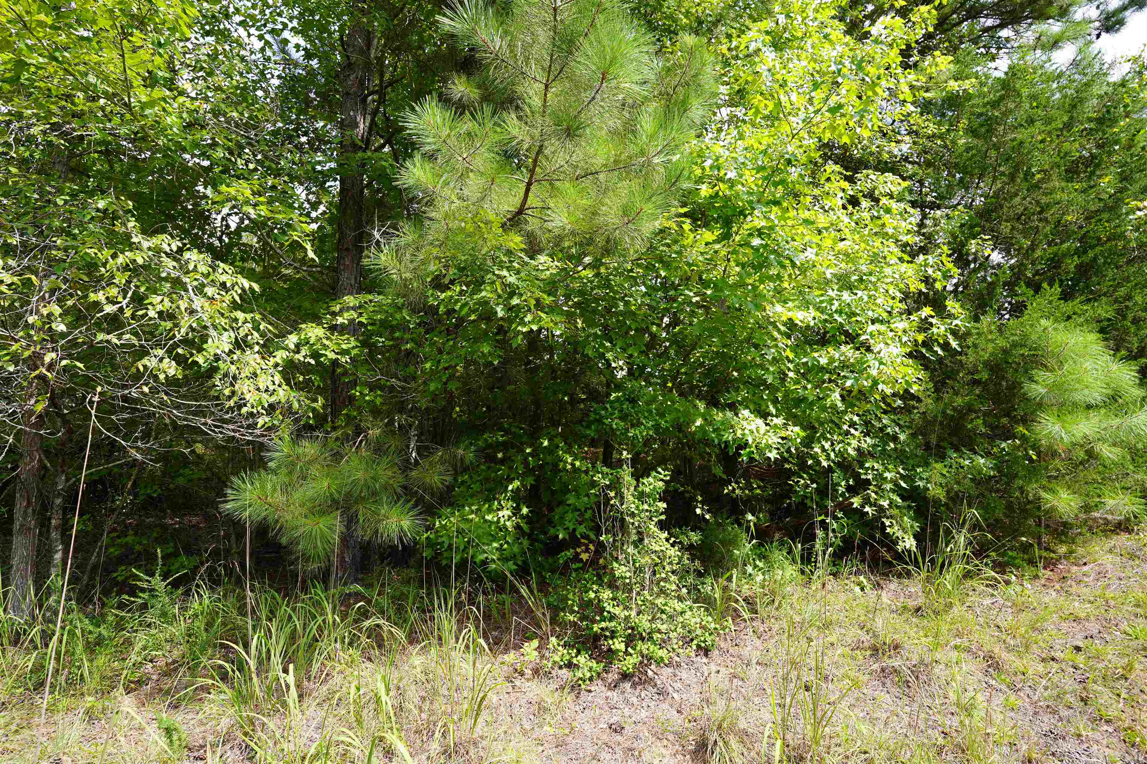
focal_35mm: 17
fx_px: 542
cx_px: 574
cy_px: 382
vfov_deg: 70.4
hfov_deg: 93.3
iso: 100
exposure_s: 1/125
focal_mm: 17
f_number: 5.6
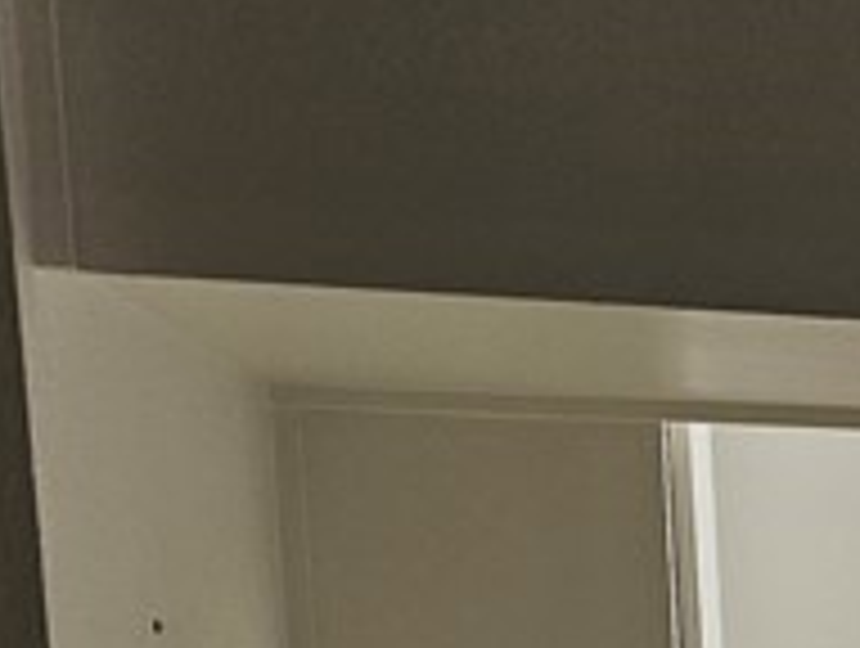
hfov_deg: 12.6
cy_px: 1102
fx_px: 3062
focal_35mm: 123
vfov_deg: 11.4
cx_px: 2040
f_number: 1.7
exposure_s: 1/120
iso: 80
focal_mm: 6.3
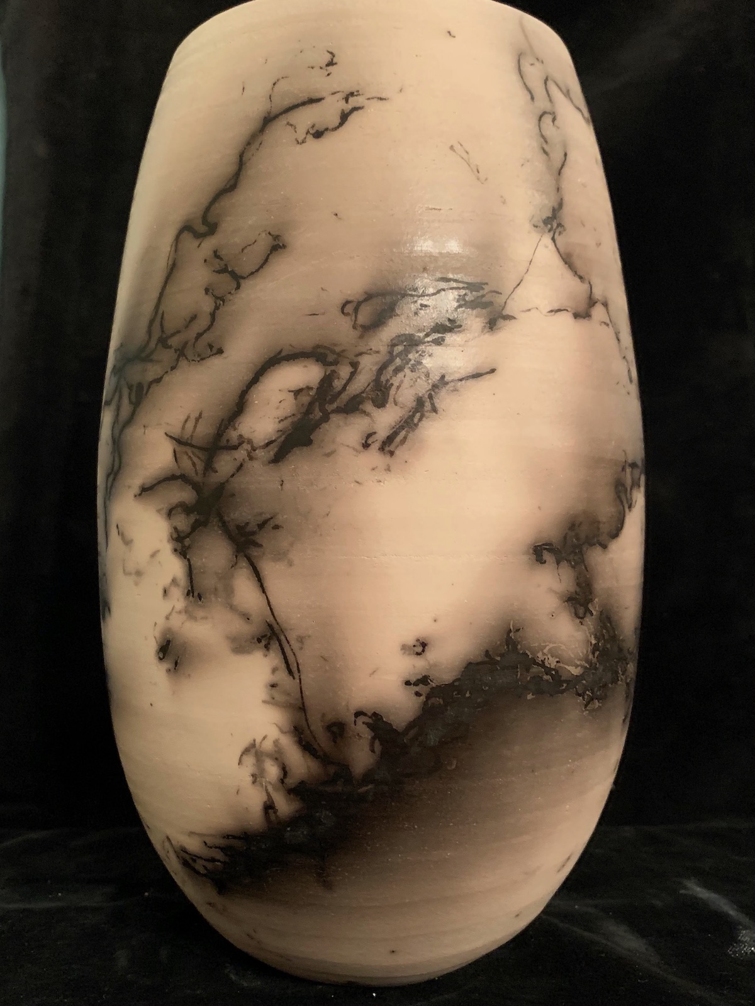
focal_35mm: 26
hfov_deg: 53.1
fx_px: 756
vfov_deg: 67.3
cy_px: 503
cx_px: 378
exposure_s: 1/25
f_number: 1.8
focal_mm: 4.25
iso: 500
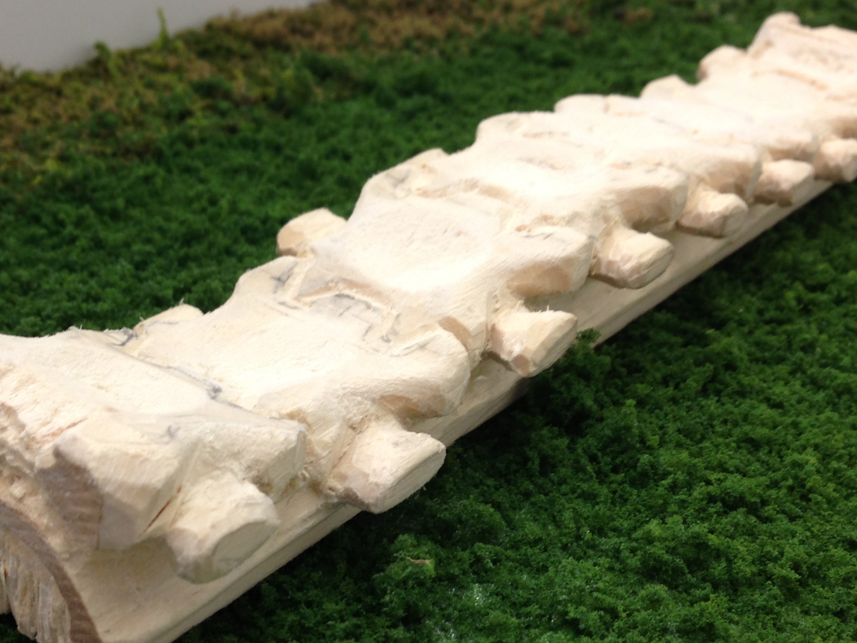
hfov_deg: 33.1
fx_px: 1436
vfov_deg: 25.2
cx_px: 343
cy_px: 400
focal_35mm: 58
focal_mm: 4.13
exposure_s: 1/20
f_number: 2.4
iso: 50
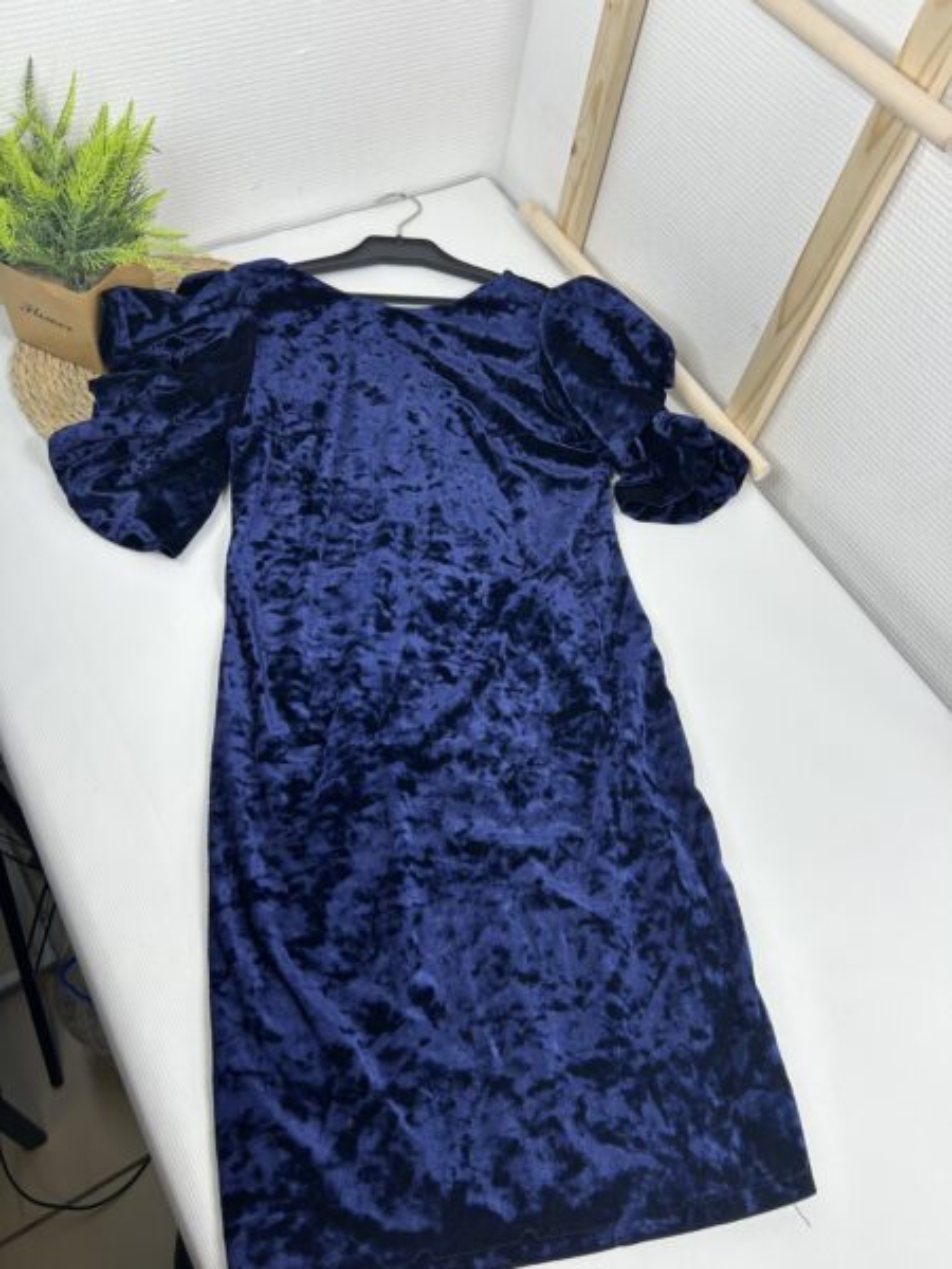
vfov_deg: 67.3
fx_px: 953
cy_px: 634
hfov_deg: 53.1
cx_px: 476
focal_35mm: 26
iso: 40
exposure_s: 1/200
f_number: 1.5
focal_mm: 5.7
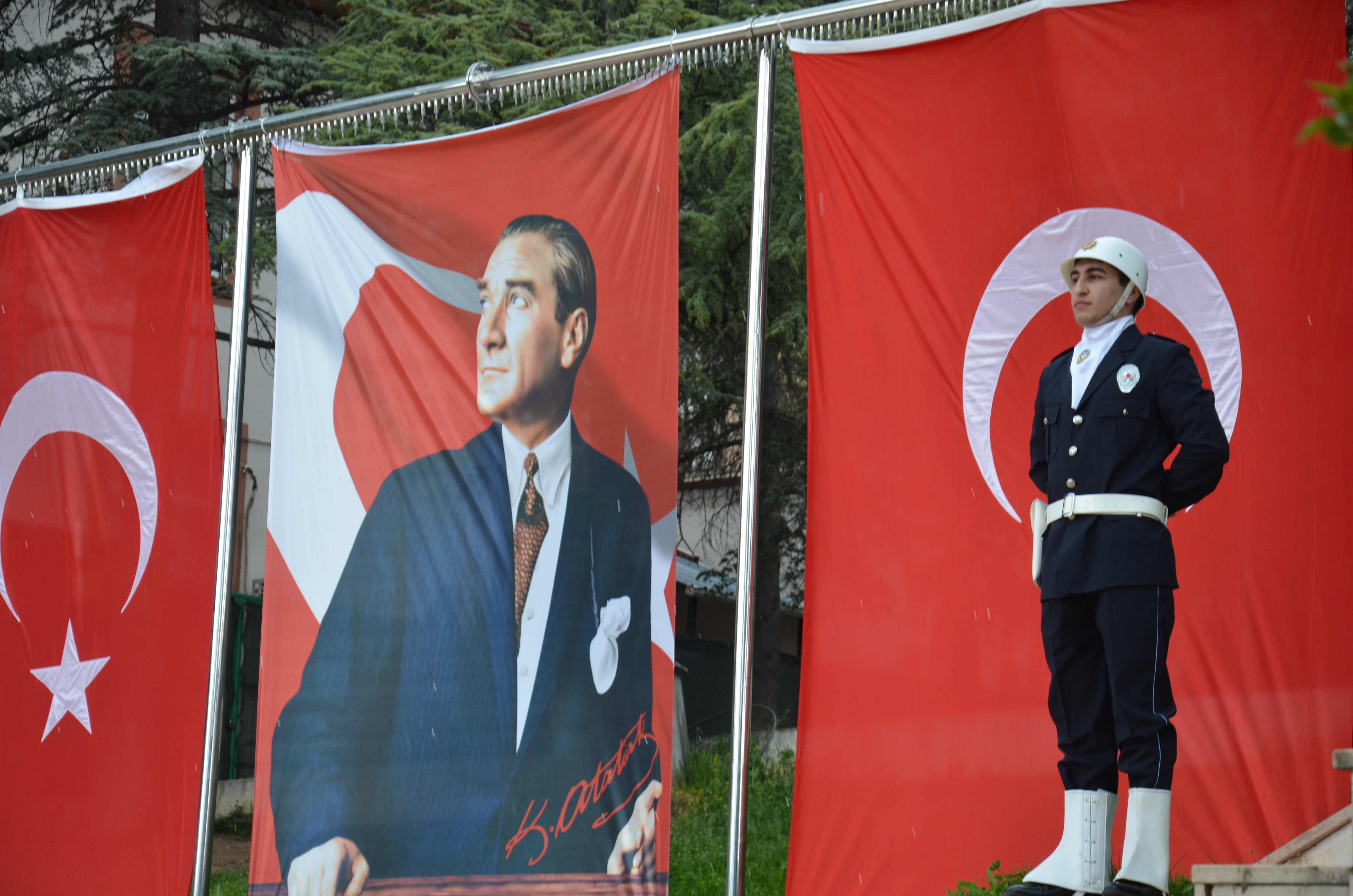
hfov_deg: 17.1
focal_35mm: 120
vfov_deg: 11.4
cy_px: 448
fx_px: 4501
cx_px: 676
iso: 320
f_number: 5.6
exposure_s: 1/125
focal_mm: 80
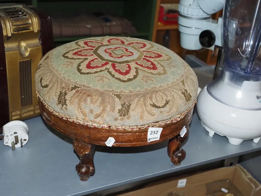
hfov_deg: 38.2
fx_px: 377
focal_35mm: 50
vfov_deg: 29.1
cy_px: 98
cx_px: 130
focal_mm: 25
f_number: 5.6
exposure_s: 1/160
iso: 2500
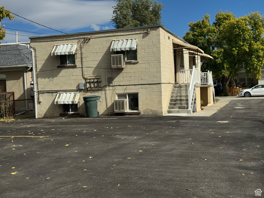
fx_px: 366
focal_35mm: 48
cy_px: 99
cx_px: 132
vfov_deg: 30.3
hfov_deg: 39.7
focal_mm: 6.76
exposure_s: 1/7937
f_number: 1.78
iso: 64
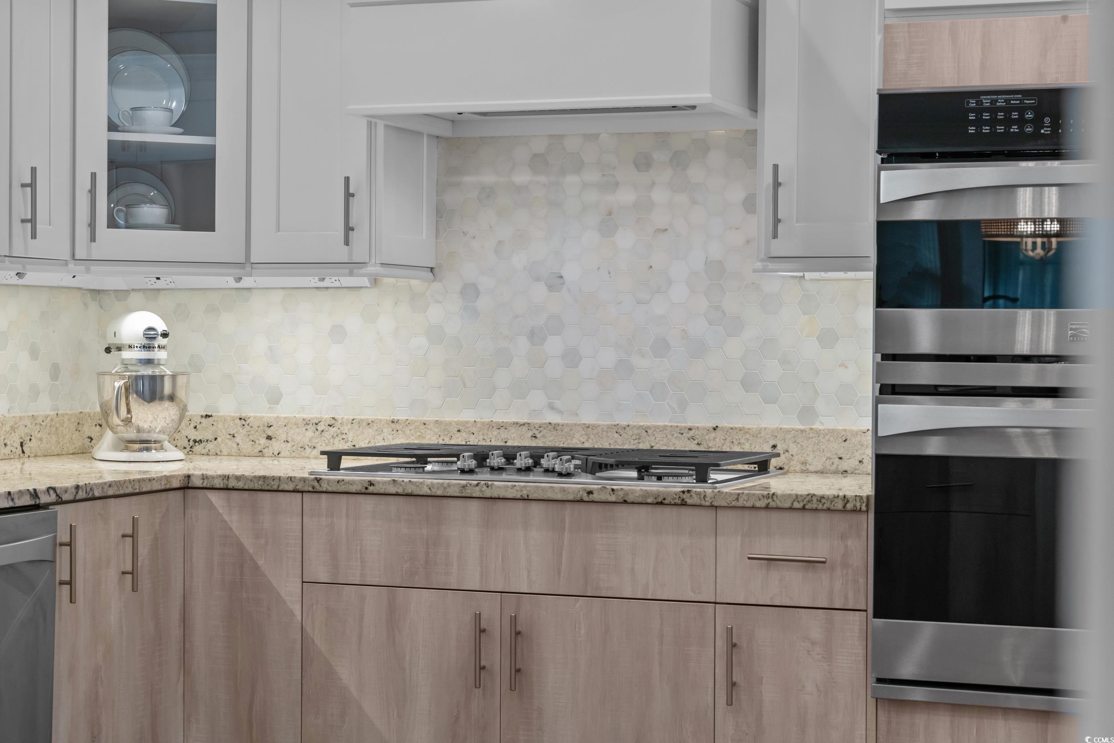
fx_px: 2166
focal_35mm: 70
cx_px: 557
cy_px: 372
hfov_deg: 28.8
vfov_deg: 19.5
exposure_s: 1/60
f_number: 7.1
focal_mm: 70
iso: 640
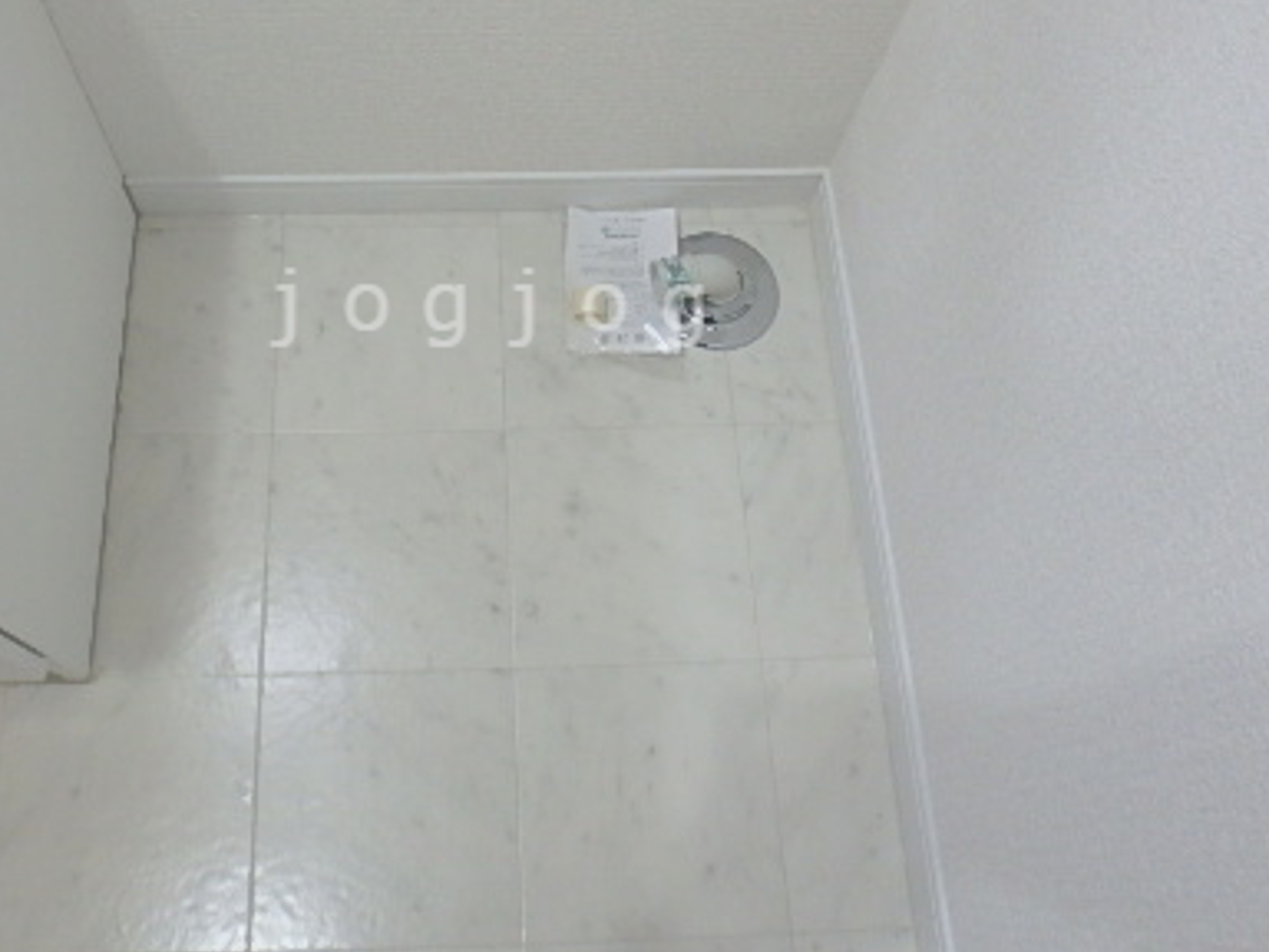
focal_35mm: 35
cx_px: 496
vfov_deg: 40.1
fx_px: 1283
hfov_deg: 52.2
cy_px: 307
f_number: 3.5
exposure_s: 1/30
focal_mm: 3.7
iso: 320
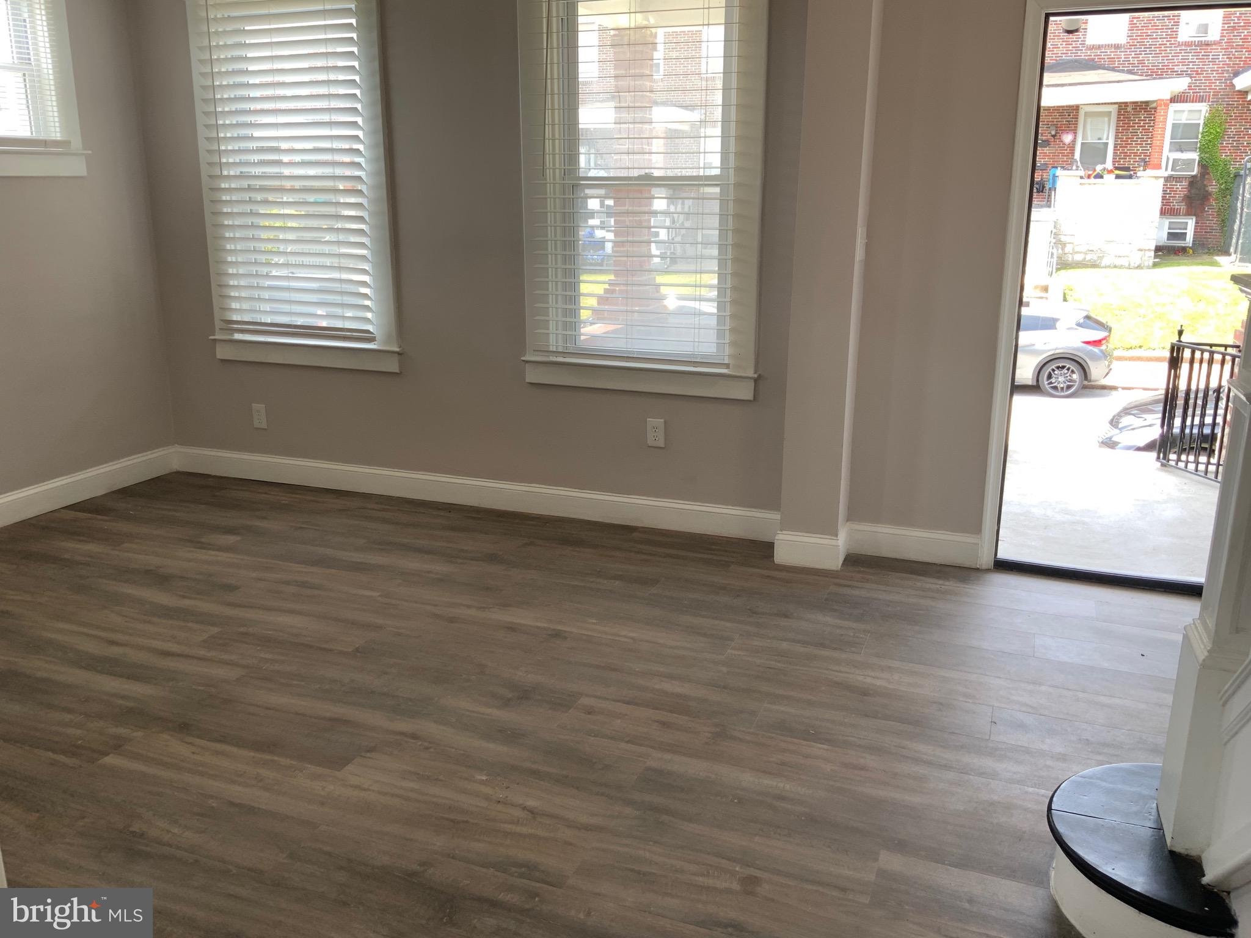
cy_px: 469
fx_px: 1048
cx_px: 626
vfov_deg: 48.2
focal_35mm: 29
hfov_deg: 61.7
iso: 25
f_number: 1.8
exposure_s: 1/120
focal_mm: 3
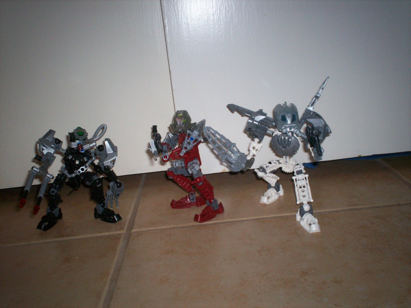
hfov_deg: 51.4
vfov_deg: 39.7
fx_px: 427
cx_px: 206
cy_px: 154
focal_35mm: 36
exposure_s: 1/60
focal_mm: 6
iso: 140
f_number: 4.5
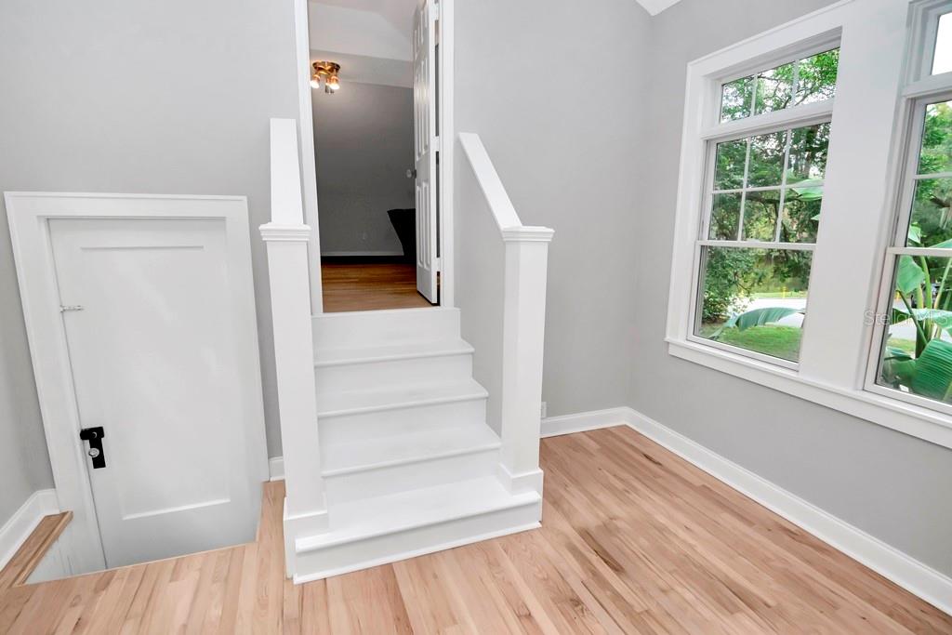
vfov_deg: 72.1
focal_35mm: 16
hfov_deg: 95.0
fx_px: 436
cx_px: 476
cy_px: 318
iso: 640
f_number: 6.3
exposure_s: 1/200
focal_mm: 11
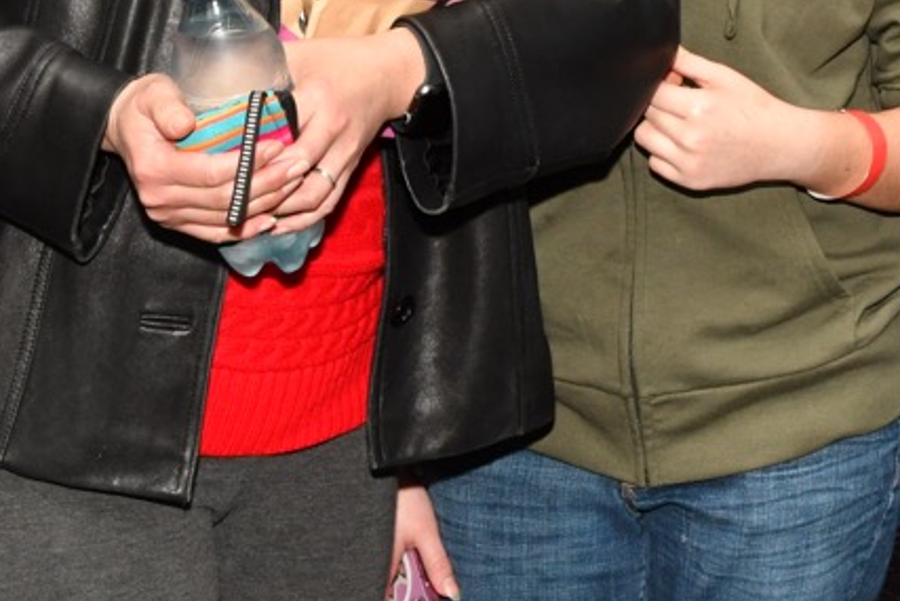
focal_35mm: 147
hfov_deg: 13.8
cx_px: 761
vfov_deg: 9.2
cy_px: -198
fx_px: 3686
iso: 800
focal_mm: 35
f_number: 9.5
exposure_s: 1/180
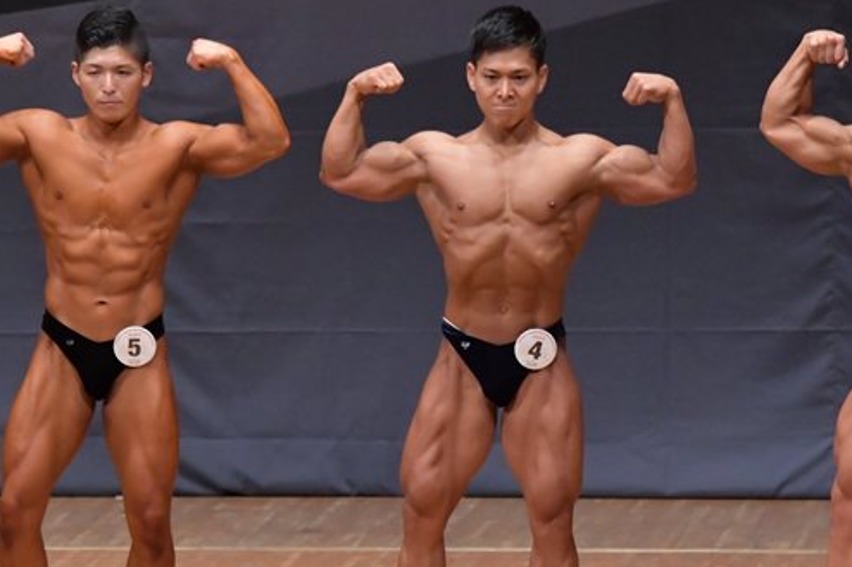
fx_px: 9463
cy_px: 357
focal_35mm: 400
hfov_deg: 5.2
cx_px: 463
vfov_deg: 3.4
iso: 6400
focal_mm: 170
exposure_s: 1/400
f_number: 5.6
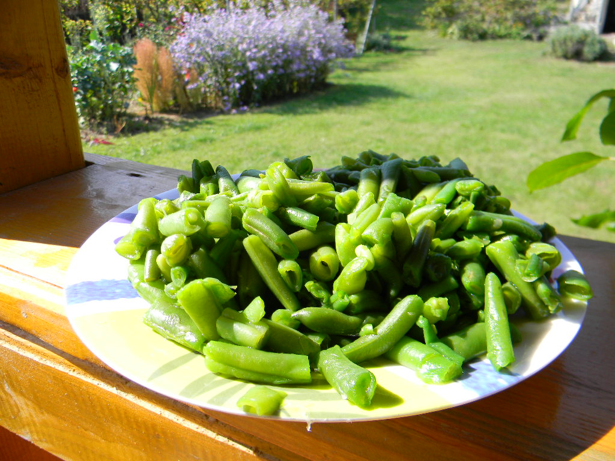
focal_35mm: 28
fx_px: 497
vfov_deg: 49.7
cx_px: 308
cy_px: 230
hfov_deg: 63.4
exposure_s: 1/283
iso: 80
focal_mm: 5
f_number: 3.5
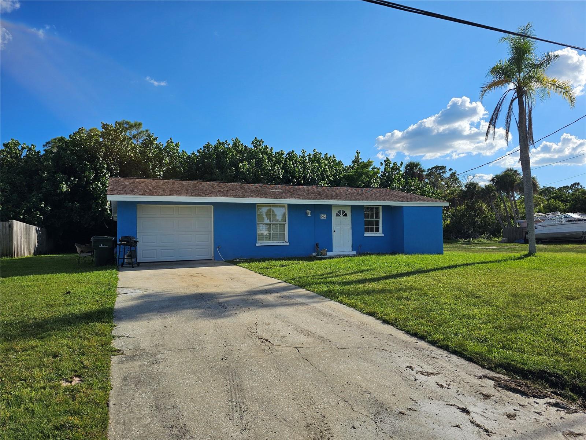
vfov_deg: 58.9
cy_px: 220
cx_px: 293
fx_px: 389
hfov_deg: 73.9
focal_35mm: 23
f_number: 1.7
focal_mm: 6.3
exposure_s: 1/1222
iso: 10
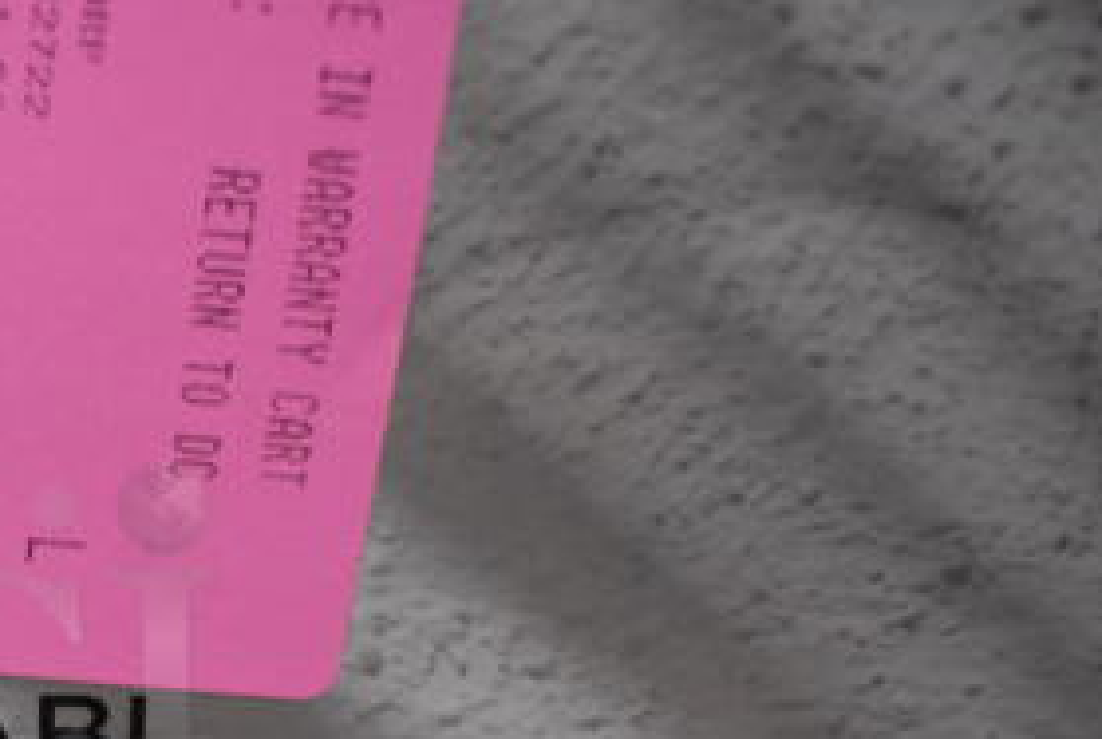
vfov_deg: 22.5
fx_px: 1809
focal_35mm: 59
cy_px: 668
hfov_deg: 30.7
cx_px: -67
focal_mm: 18
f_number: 4
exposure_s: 1/60
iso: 1400
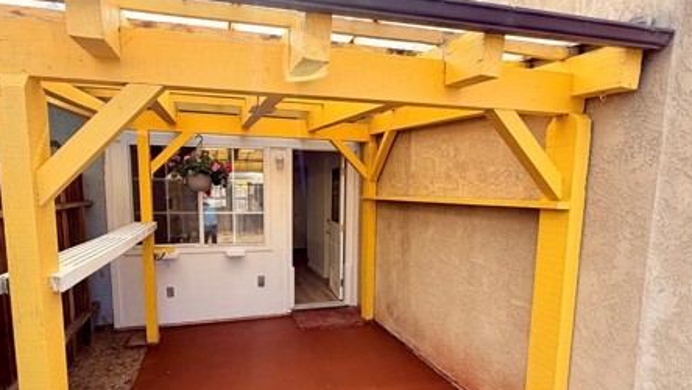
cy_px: 246
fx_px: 404
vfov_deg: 50.9
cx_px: 332
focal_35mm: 22
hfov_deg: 81.1
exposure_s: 1/549
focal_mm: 2.22
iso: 40
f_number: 2.2
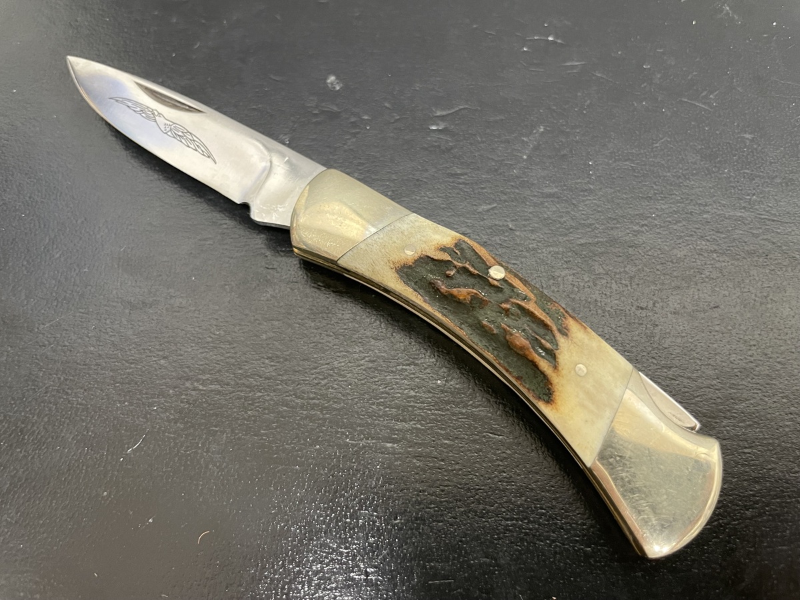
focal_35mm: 26
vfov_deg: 53.1
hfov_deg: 67.3
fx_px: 601
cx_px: 400
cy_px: 300
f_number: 1.6
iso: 500
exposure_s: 1/58
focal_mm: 4.2
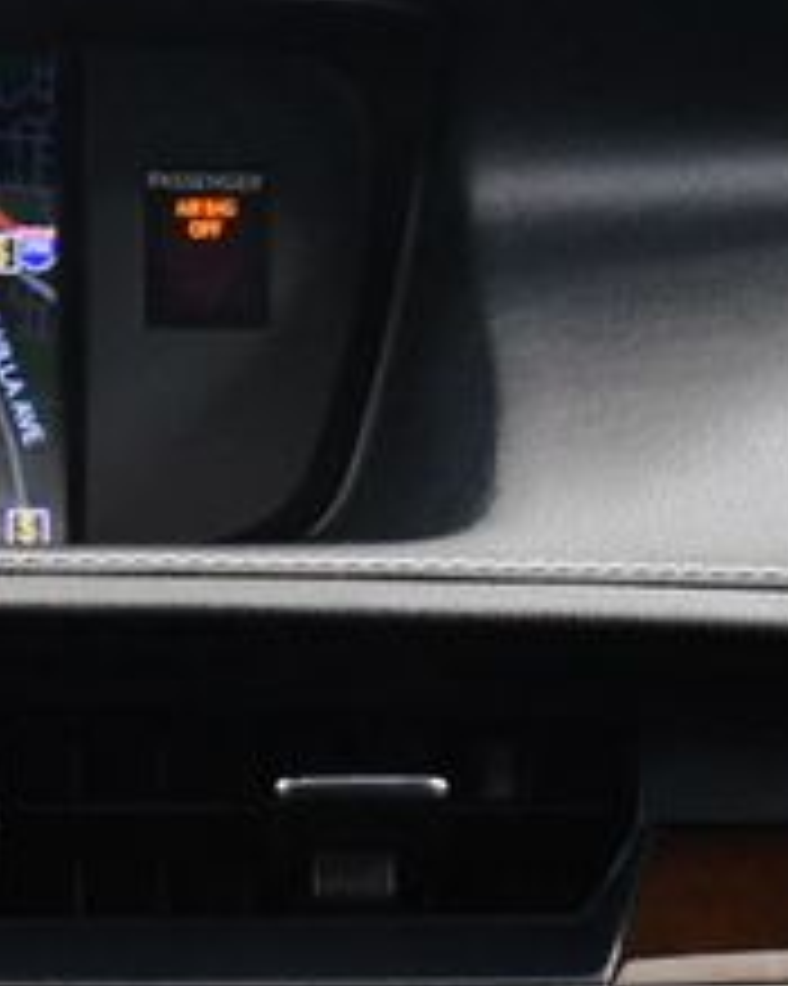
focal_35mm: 209
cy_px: 851
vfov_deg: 9.2
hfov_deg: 7.3
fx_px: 6097
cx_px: -297
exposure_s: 1/60
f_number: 4.8
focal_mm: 38
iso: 5000
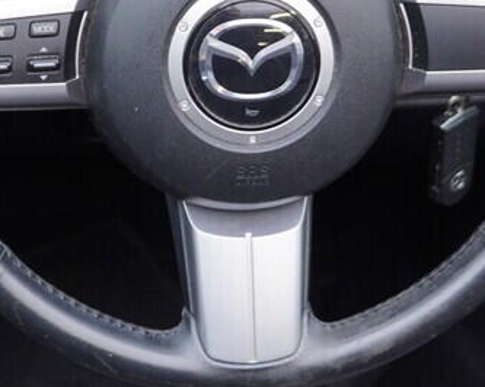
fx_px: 1492
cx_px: 229
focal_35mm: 104
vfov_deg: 14.7
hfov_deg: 18.5
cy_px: 75
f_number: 2.8
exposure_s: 1/40
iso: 125
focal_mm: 24
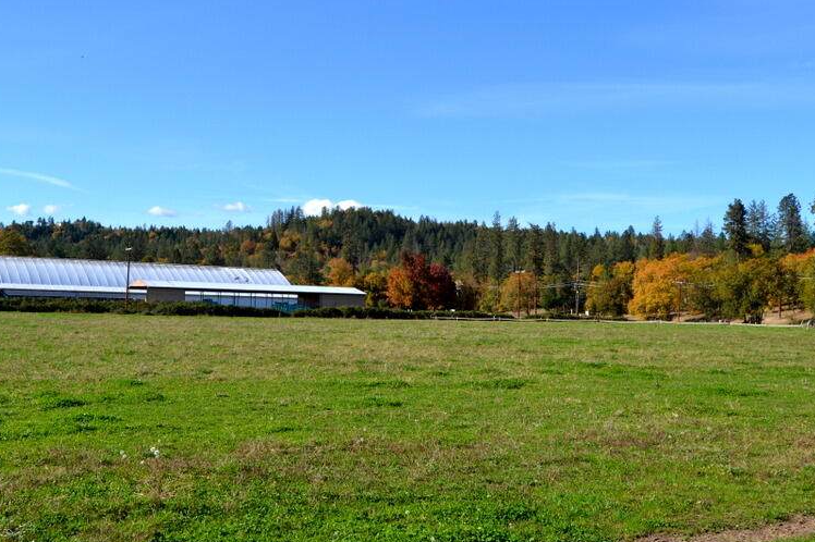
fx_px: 882
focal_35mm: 39
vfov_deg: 34.2
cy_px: 249
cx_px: 346
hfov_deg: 49.4
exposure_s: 1/250
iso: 100
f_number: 8
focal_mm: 18
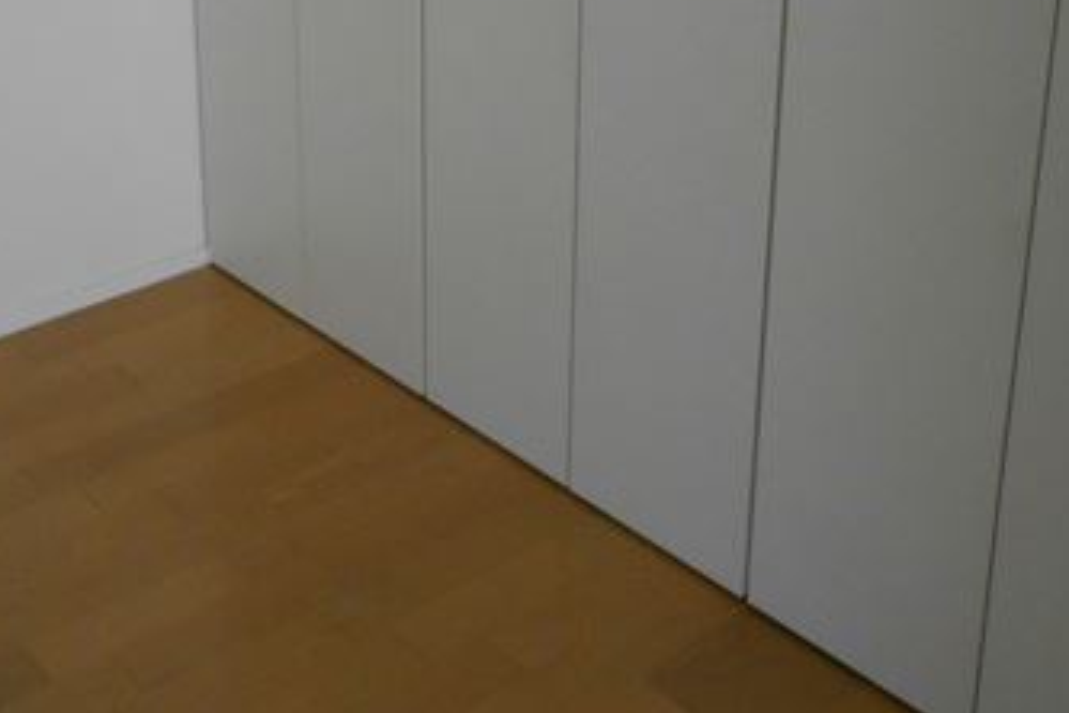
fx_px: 1544
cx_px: 266
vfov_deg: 24.8
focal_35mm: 52
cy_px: 0
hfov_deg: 37.3
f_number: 3.5
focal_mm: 4.6
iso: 400
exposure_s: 1/160
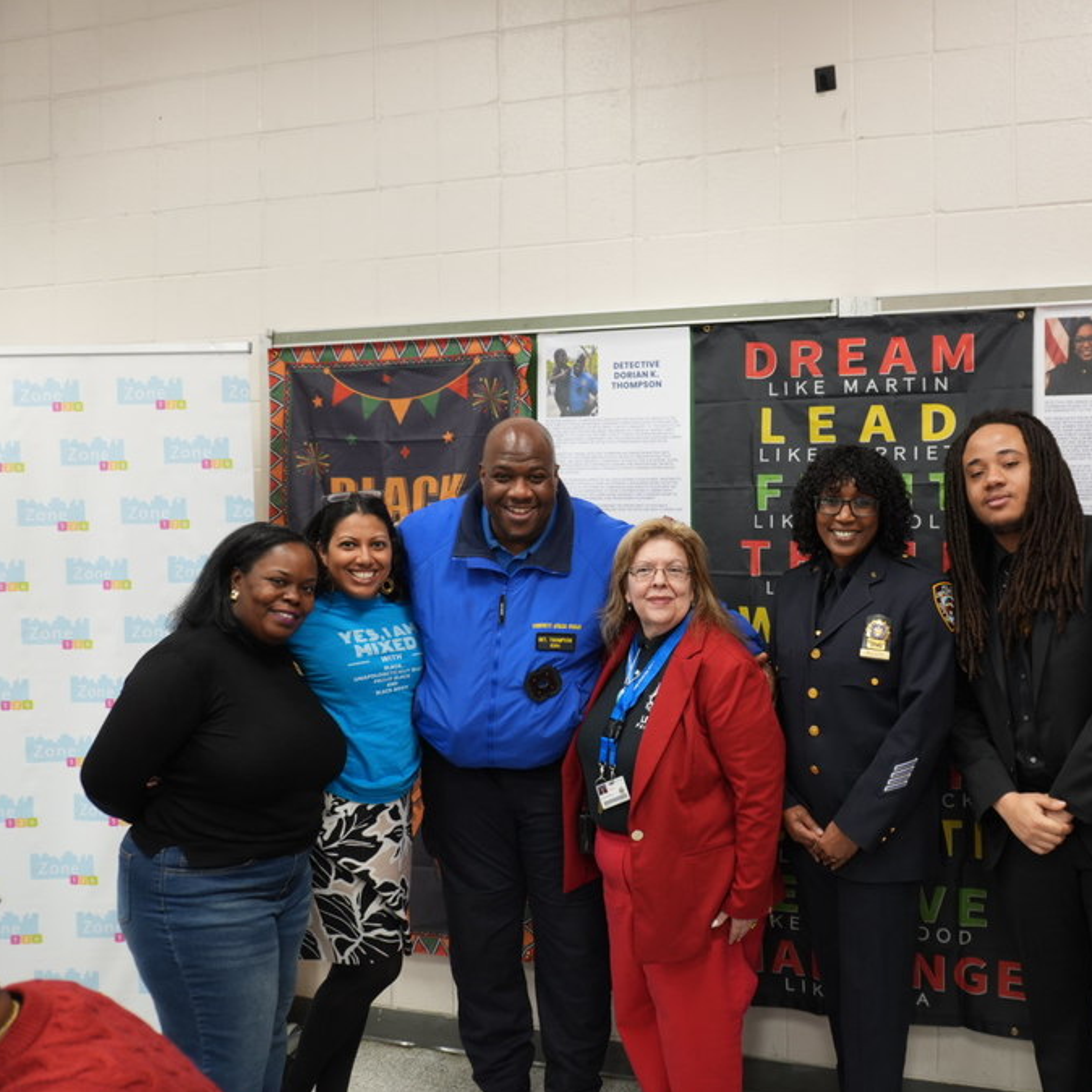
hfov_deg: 51.0
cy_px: 552
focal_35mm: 31
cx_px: 773
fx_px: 1106
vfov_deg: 52.5
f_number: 3.5
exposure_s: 1/30
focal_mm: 16
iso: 500
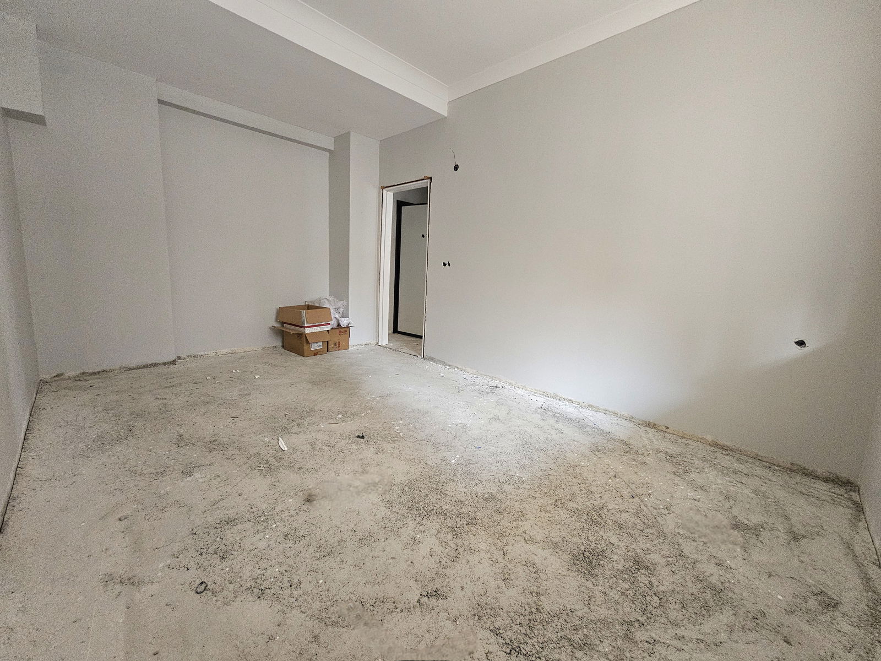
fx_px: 331
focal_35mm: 13
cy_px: 330
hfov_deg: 106.2
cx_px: 440
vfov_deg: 89.9
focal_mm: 2.2
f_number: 2.2
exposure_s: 1/101
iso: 500
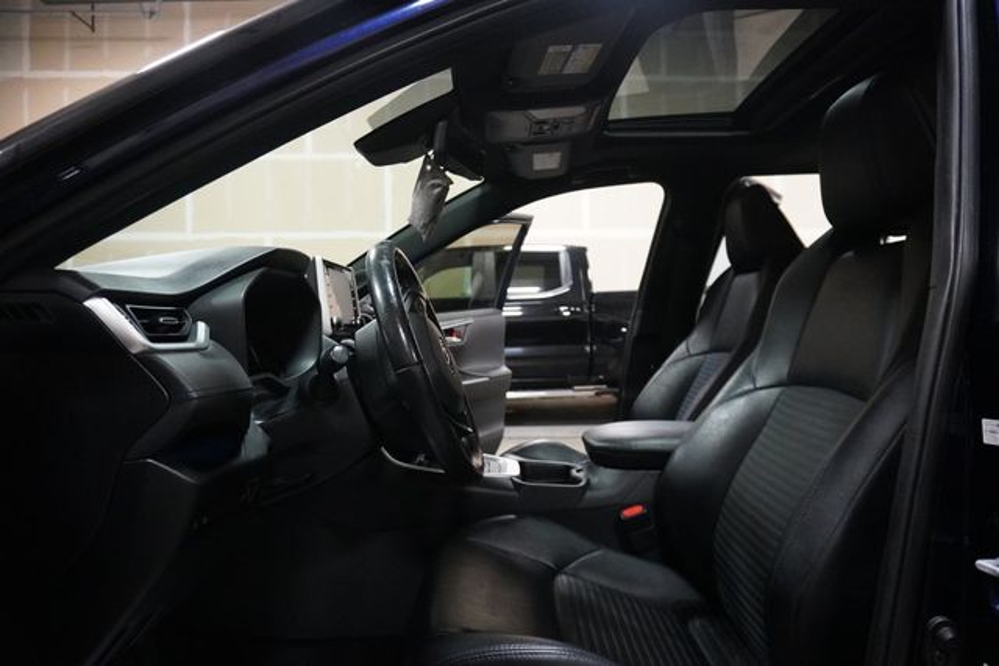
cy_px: 333
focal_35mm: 24
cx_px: 500
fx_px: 666
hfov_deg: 73.7
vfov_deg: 53.2
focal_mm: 16
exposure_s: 1/160
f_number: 3.5
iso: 6400
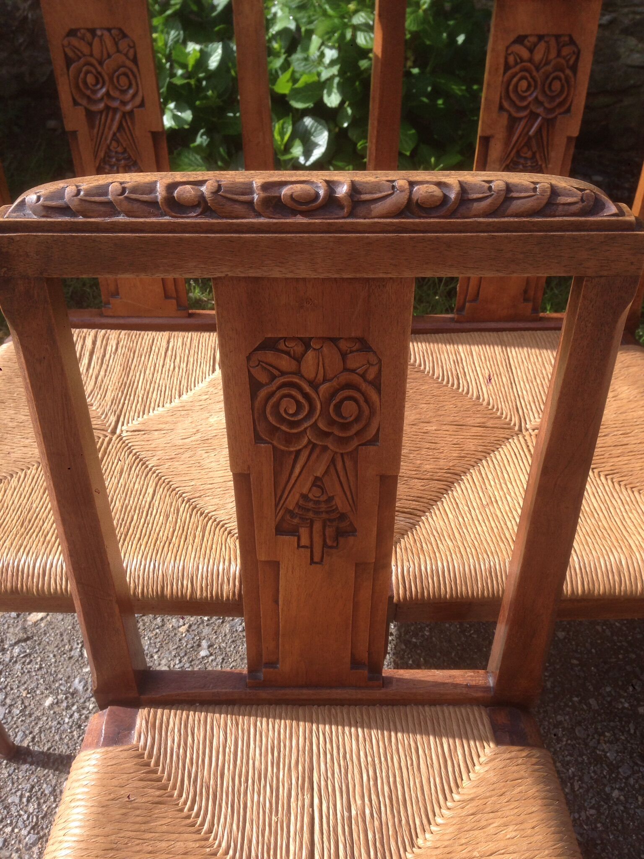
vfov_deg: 55.4
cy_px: 430
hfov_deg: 42.9
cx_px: 322
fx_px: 819
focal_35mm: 33
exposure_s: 1/653
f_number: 2.4
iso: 50
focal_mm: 4.12
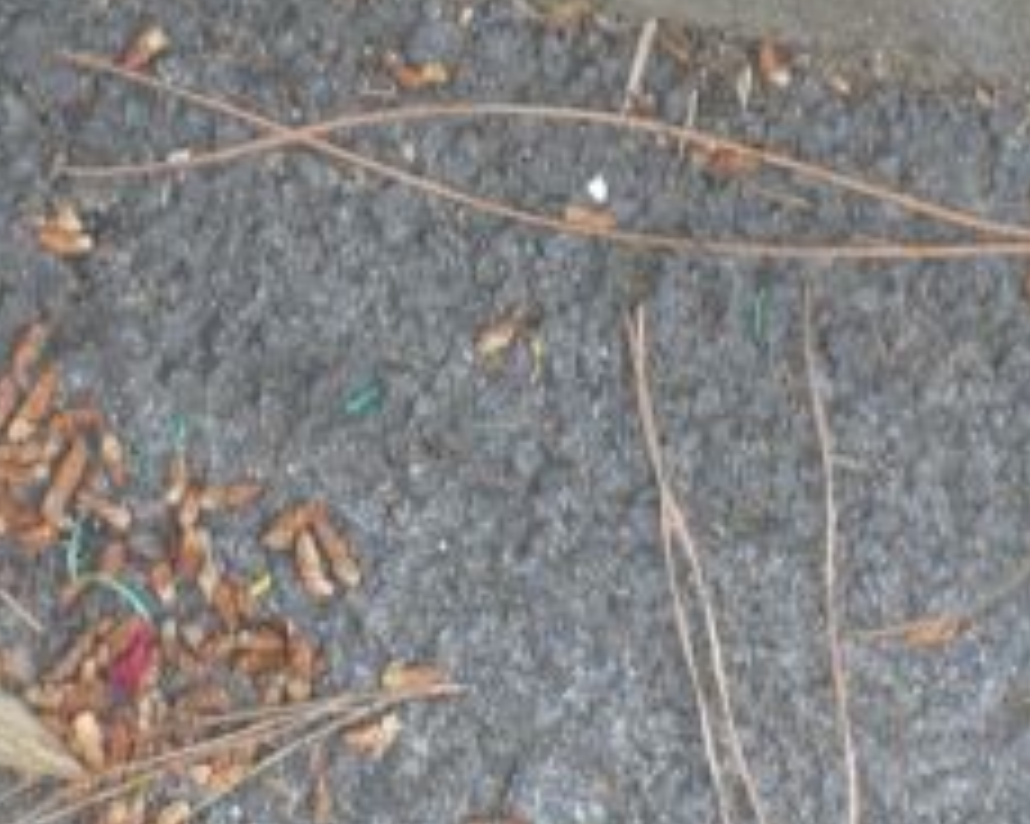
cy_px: 684
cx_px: 976
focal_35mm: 143
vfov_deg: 10.7
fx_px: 4357
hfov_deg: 13.3
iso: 100
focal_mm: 7
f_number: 2.9
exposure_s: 1/50
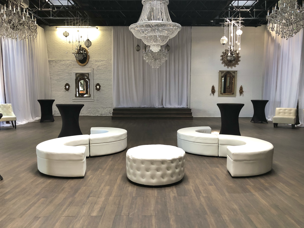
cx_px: 152
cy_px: 114
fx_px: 246
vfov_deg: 49.7
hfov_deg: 63.4
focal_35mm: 28
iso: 40
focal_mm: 3.99
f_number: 1.8
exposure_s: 1/15
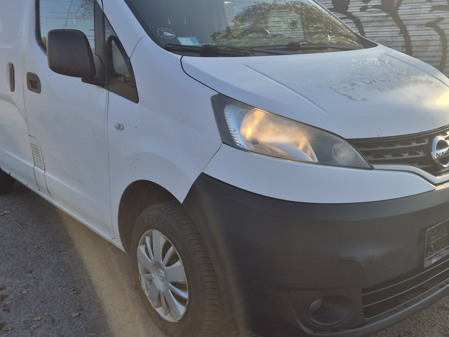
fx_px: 480
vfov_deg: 38.6
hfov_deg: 50.1
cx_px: 209
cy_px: 154
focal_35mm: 37
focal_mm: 5.4
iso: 25
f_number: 1.8
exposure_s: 1/1624
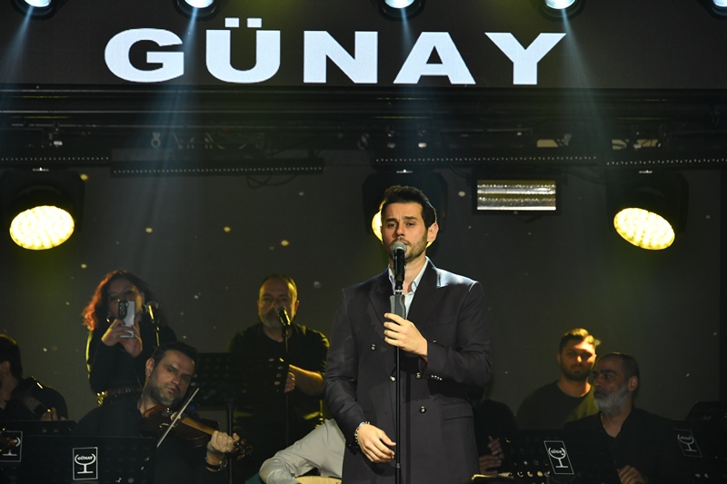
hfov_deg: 10.3
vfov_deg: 6.9
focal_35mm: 200
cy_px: 242
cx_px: 364
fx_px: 4038
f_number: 6.3
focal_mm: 200
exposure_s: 1/200
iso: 1600
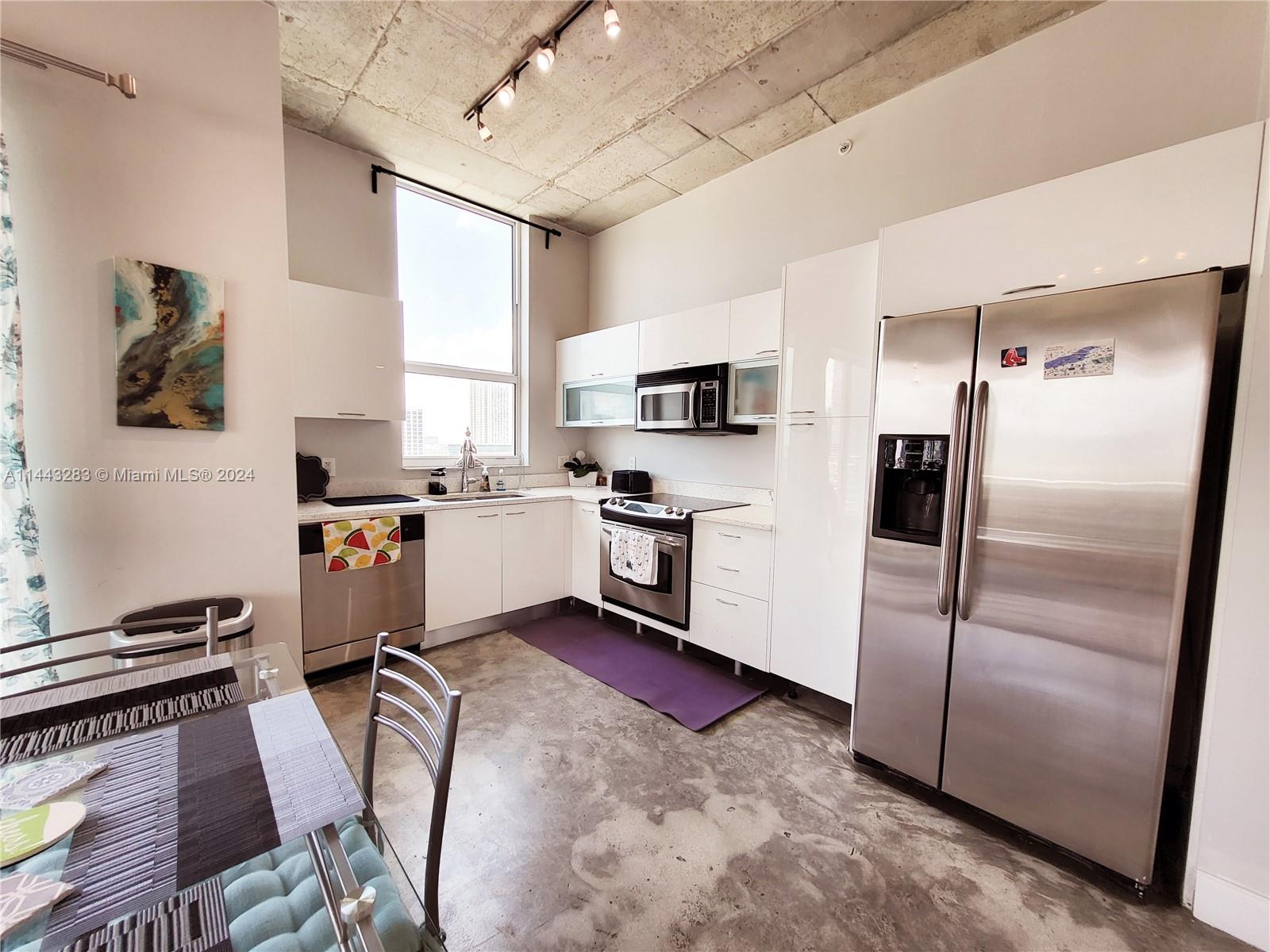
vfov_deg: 89.9
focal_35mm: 13
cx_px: 635
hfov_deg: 106.2
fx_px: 477
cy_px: 476
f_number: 2.2
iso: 32
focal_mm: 1.74
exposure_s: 1/60.2
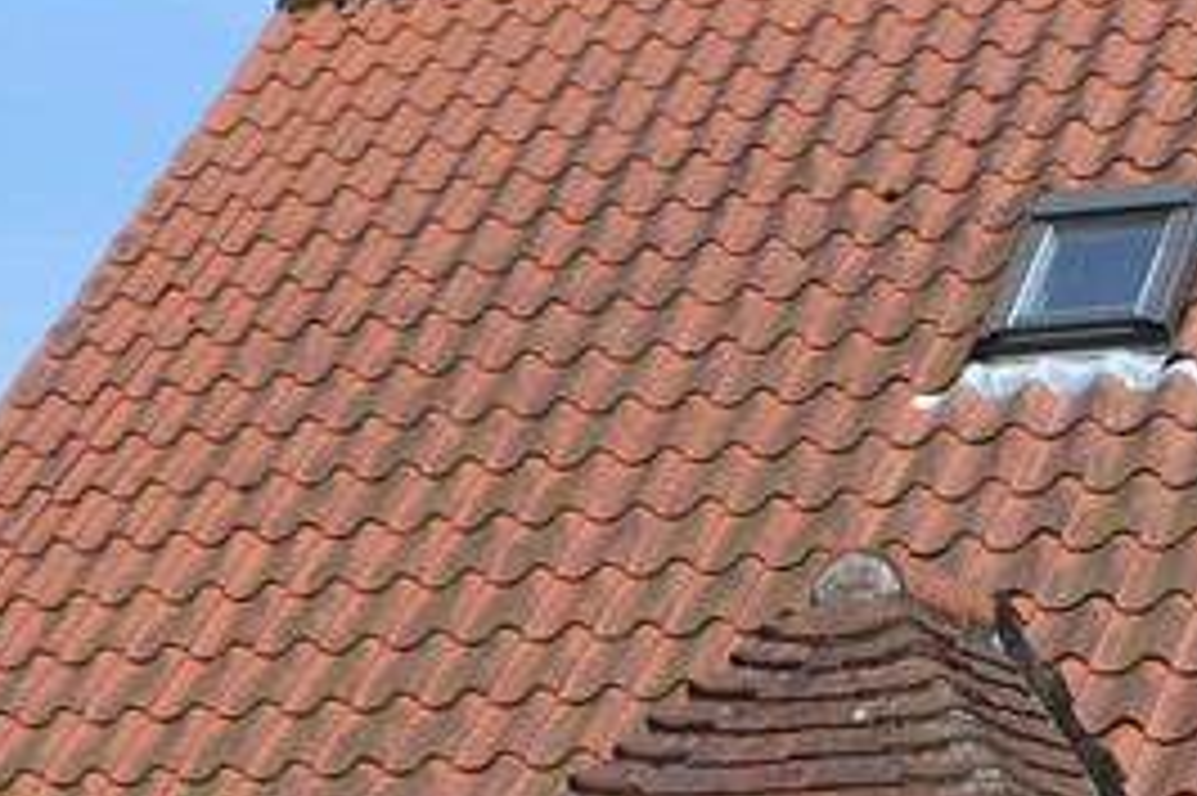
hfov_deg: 19.2
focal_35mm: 104
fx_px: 3456
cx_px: 1125
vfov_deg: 13.0
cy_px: 758
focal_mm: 18
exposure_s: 1/200
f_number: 7.1
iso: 100
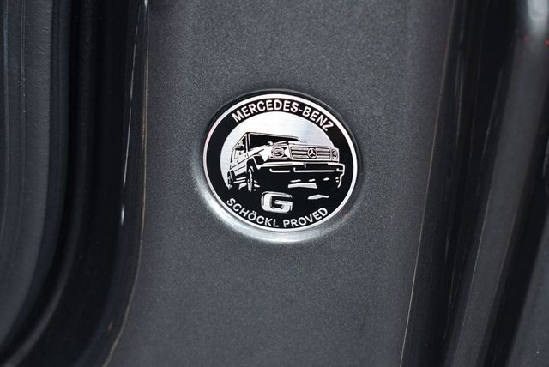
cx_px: 274
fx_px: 1160
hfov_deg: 26.6
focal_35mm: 76
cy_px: 184
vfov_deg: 18.0
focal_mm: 38
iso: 800
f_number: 4.8
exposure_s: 1/125
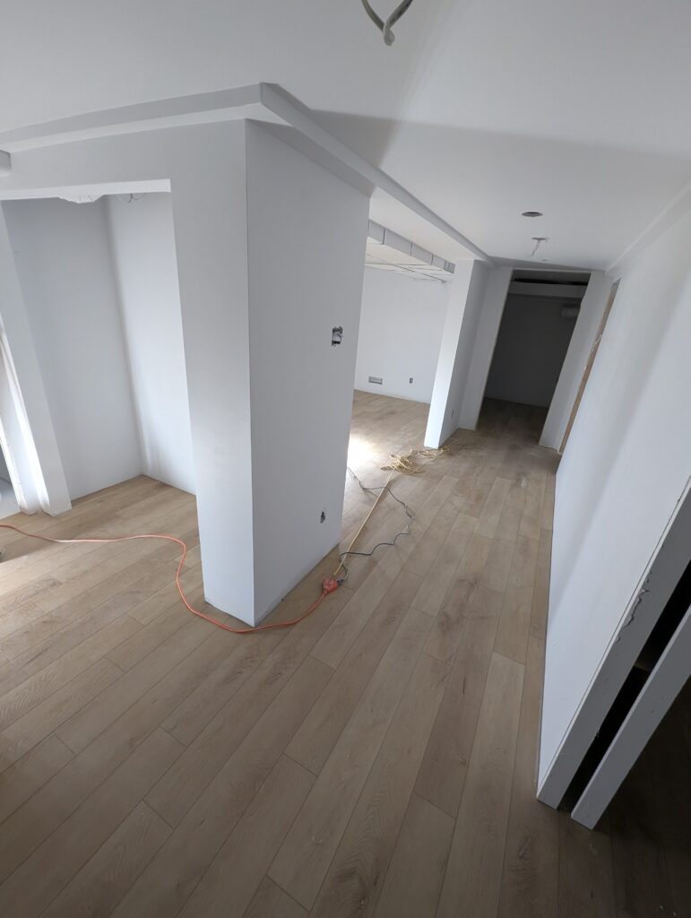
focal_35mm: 13
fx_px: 345
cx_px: 346
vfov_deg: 106.1
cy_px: 459
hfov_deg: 90.1
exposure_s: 1/60
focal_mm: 1.95
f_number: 2.2
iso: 73
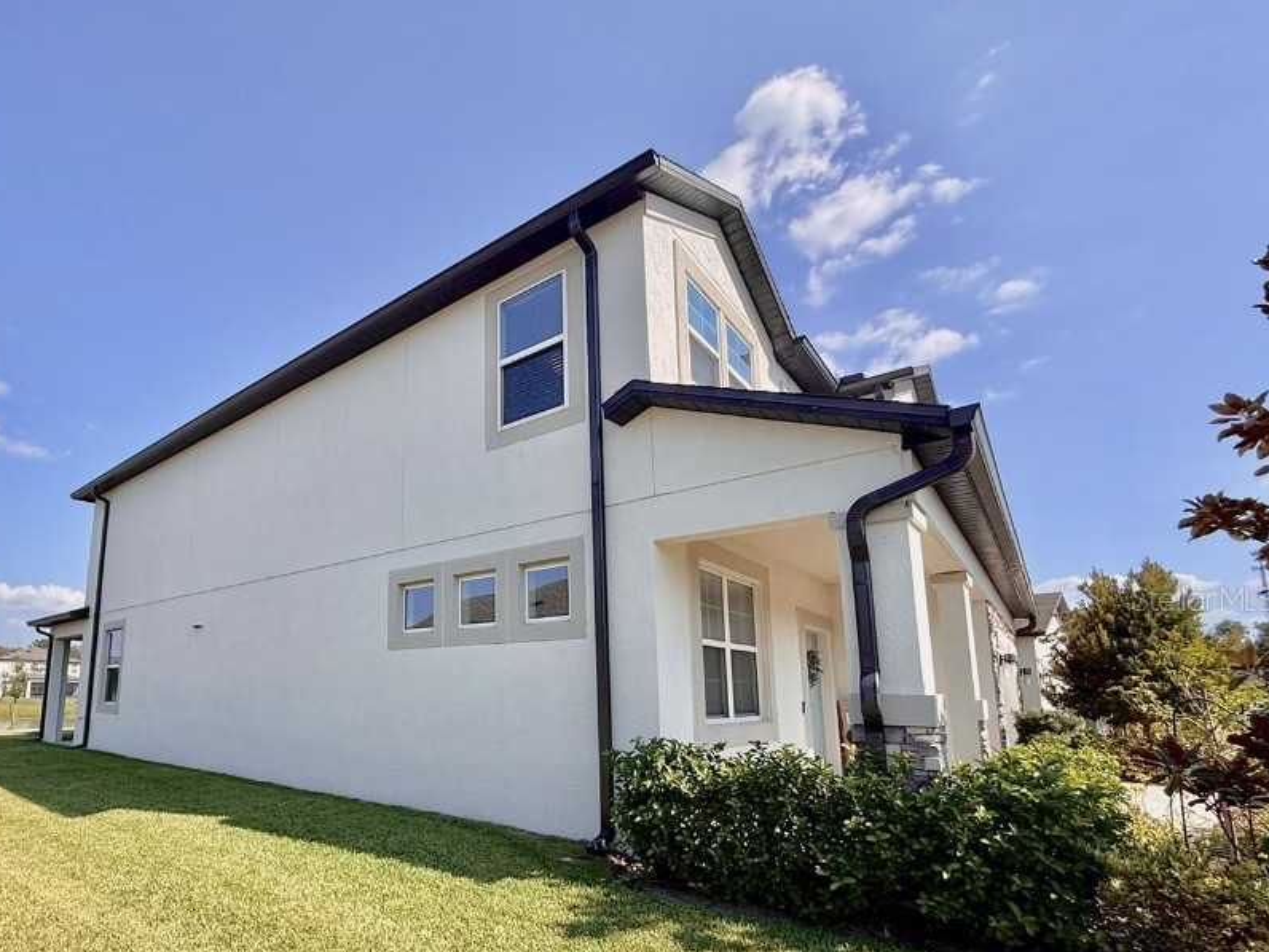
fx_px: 660
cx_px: 466
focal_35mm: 18
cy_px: 598
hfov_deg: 85.8
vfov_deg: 70.4
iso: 50
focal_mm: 2.22
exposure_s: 1/1431
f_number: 2.2
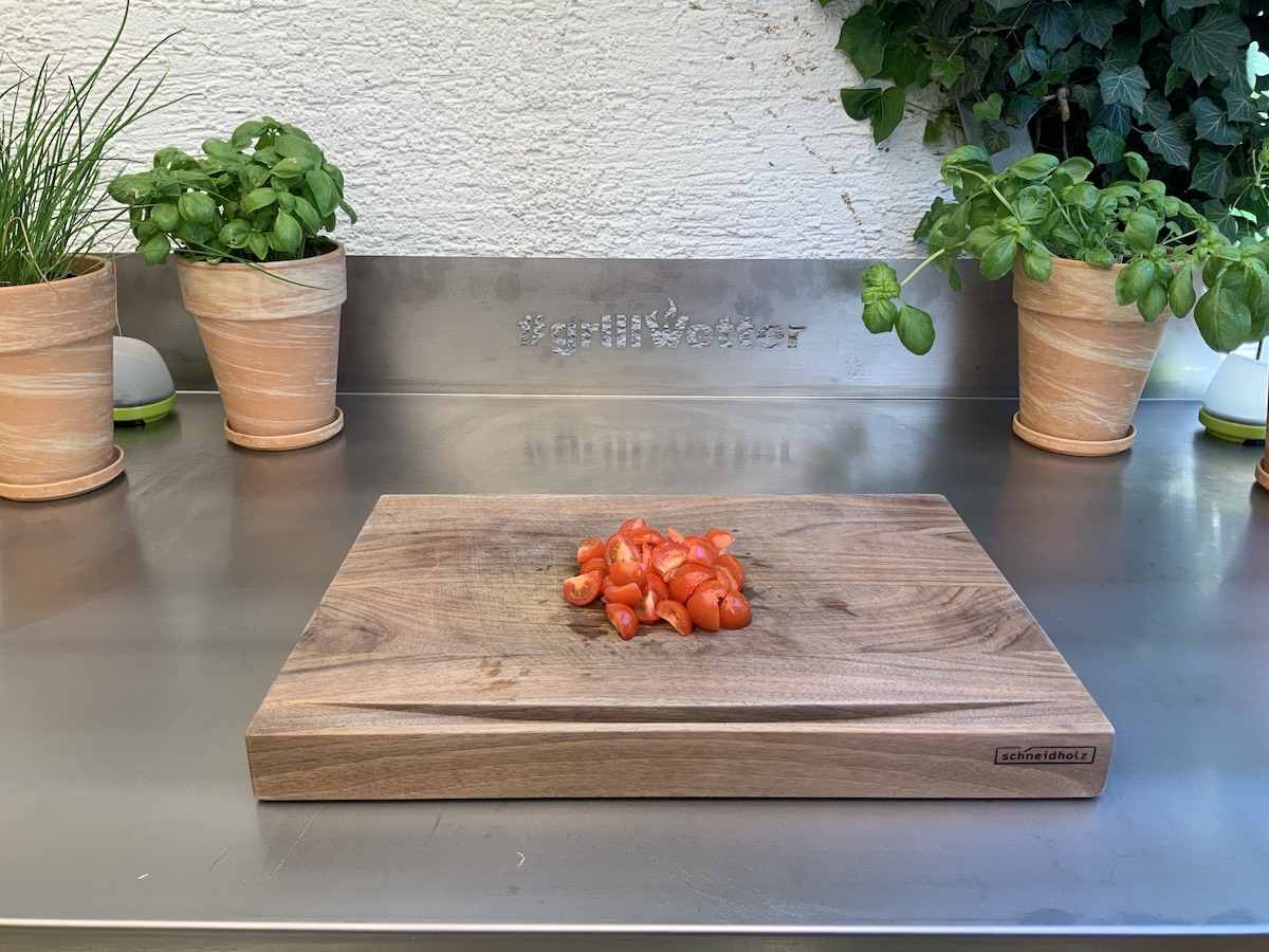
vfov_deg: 48.2
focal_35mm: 29
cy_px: 476
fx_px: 1063
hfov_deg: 61.7
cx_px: 634
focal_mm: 3
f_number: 1.8
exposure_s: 1/122
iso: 25
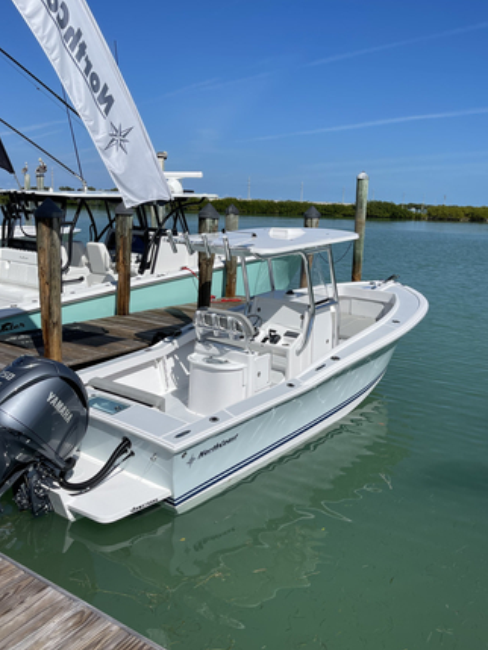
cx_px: 233
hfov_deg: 45.5
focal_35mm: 31
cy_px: 355
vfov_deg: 58.2
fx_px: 582
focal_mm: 5.1
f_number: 1.6
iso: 32
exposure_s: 1/8547
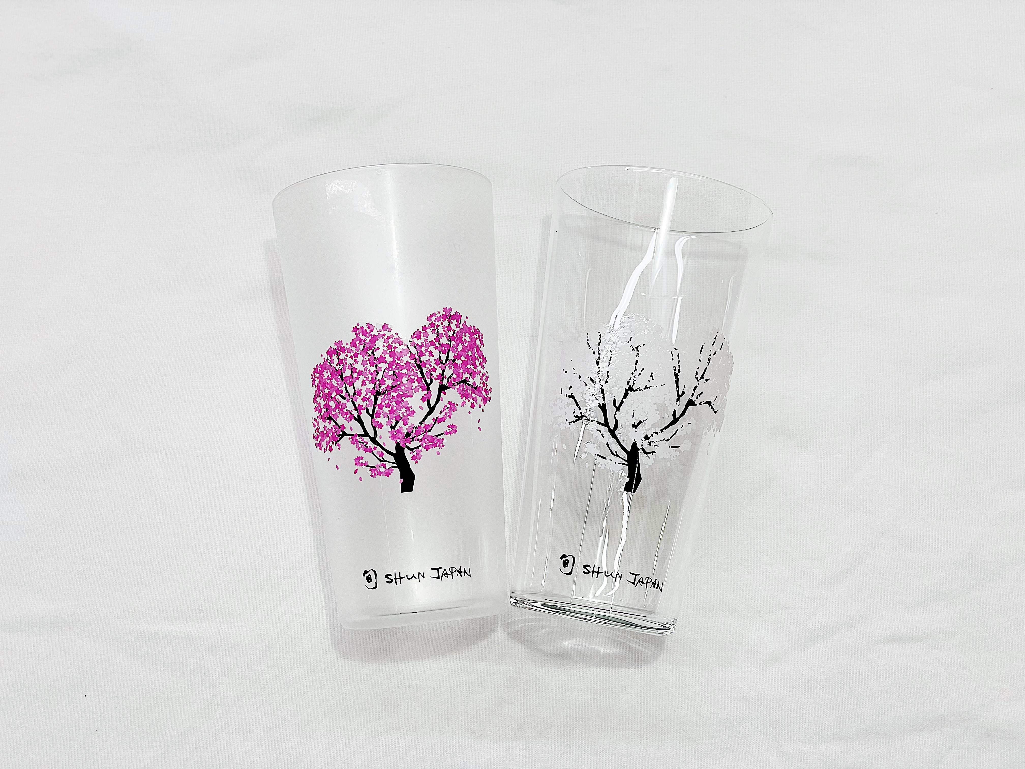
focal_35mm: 52
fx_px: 1540
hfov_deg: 36.8
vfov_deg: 28.0
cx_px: 512
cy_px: 384
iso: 25
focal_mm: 6
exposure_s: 1/100
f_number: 2
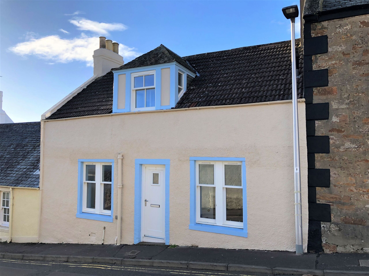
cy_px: 138
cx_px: 184
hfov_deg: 63.4
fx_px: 298
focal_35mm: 28
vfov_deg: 49.7
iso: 20
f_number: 1.8
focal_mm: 3.99
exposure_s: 1/813
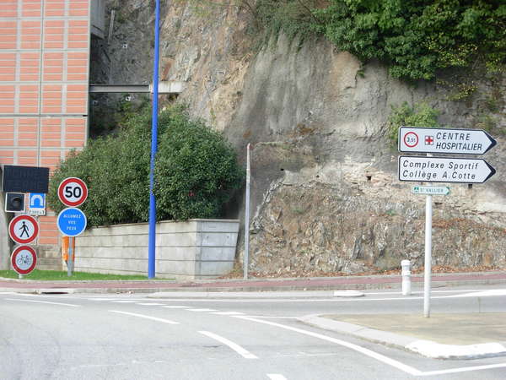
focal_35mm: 76
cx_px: 253
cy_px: 190
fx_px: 1111
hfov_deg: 25.7
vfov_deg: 19.4
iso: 79
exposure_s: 1/50.7
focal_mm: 12.5
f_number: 3.6
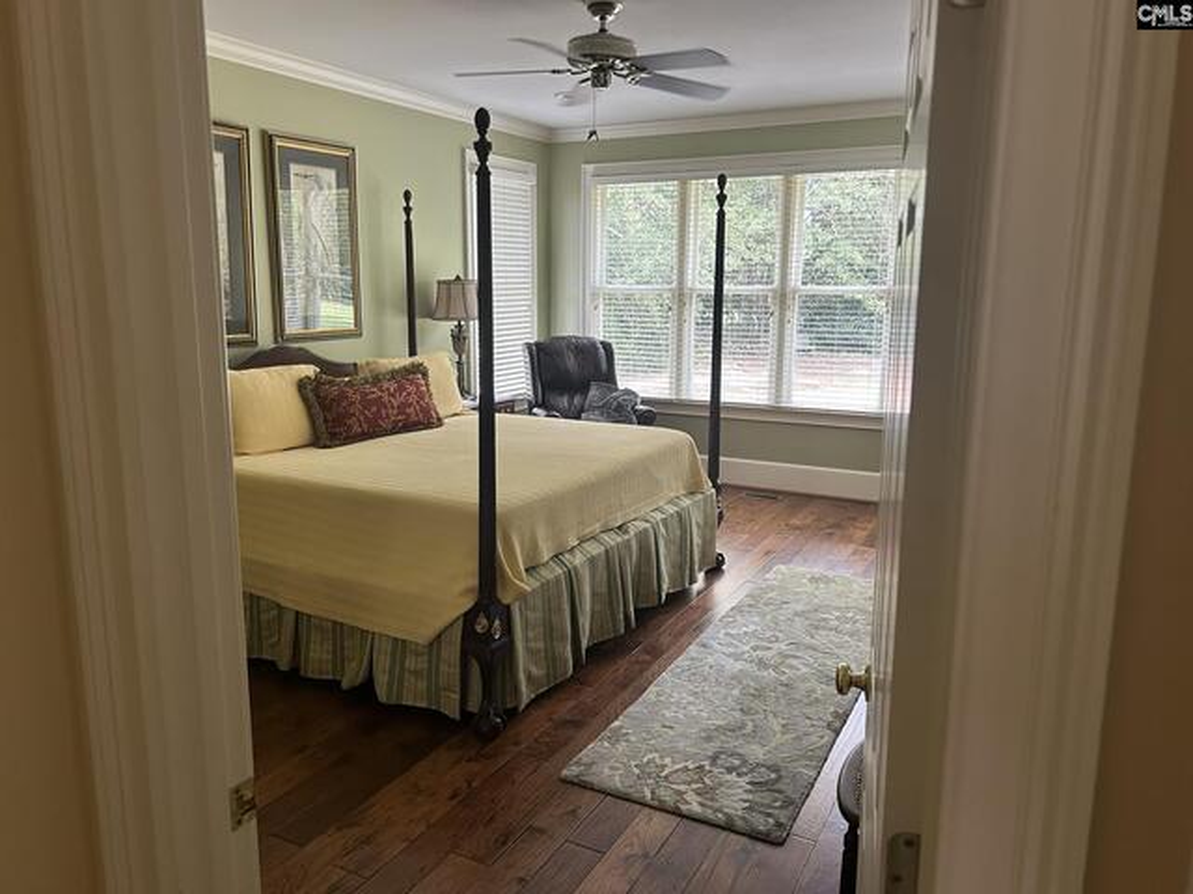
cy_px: 447
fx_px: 896
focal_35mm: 26
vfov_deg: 53.1
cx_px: 596
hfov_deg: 67.3
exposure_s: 1/98
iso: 125
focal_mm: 5.7
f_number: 1.5
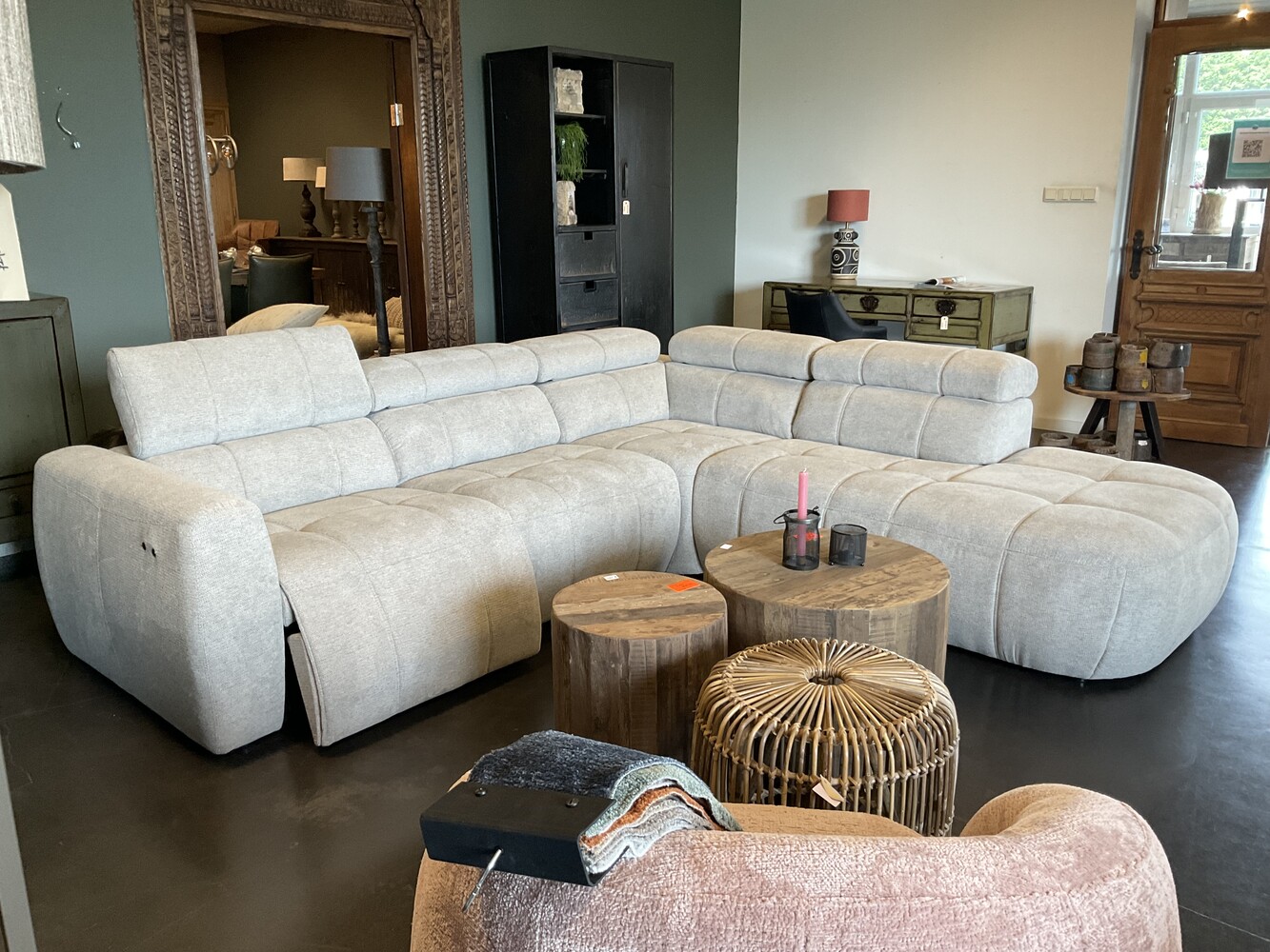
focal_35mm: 29
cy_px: 476
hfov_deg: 61.7
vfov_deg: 48.2
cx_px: 635
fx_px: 1064
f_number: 1.8
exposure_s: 1/60
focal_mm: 3
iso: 80
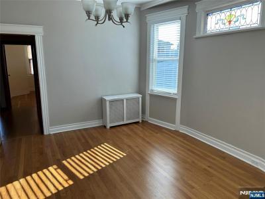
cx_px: 132
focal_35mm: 26
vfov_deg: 53.1
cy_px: 100
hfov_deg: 67.3
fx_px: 199
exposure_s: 1/304
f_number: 1.5
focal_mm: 5.7
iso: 50
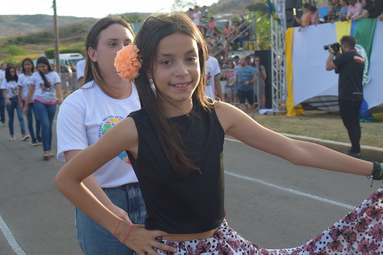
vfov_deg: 22.6
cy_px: 128
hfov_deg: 33.4
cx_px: 192
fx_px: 638
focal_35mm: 60
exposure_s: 1/250
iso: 400
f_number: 8
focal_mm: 40
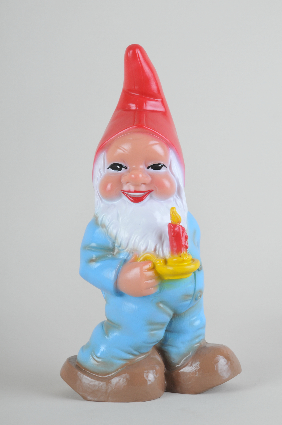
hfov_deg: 5.4
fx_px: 3004
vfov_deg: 8.1
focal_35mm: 255
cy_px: 212
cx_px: 141
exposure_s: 1/160
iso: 400
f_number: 18
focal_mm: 170
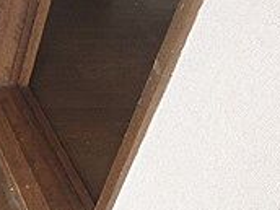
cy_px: 221
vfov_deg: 18.3
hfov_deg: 19.5
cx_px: -207
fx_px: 631
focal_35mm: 78
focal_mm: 3.7
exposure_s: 1/50
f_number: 3.5
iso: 200
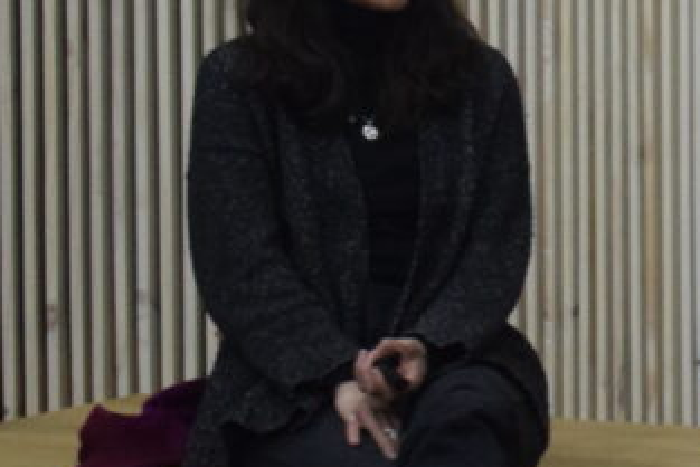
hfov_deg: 7.3
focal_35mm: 265
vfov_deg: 5.2
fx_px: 5155
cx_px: 1664
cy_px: -54
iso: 1800
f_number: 4.8
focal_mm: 36
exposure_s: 1/60
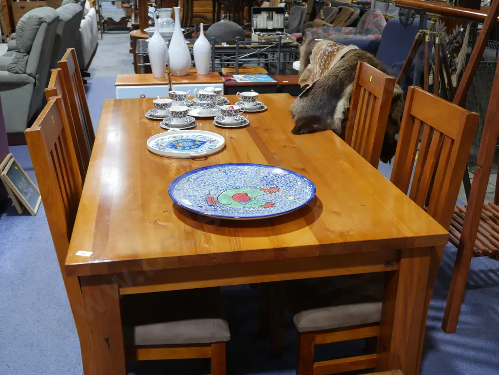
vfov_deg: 36.0
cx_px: 250
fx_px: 577
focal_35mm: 40
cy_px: 188
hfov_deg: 46.8
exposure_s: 1/60
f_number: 4.5
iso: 500
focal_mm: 20
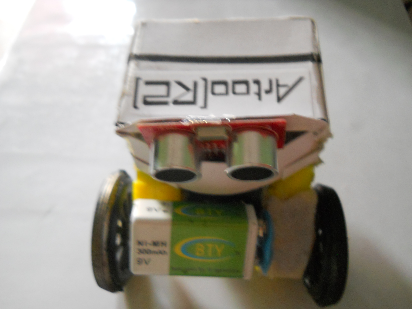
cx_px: 206
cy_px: 154
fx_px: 488
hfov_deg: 45.8
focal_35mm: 41
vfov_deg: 35.1
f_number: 3.1
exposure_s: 1/13
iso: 400
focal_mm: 6.72
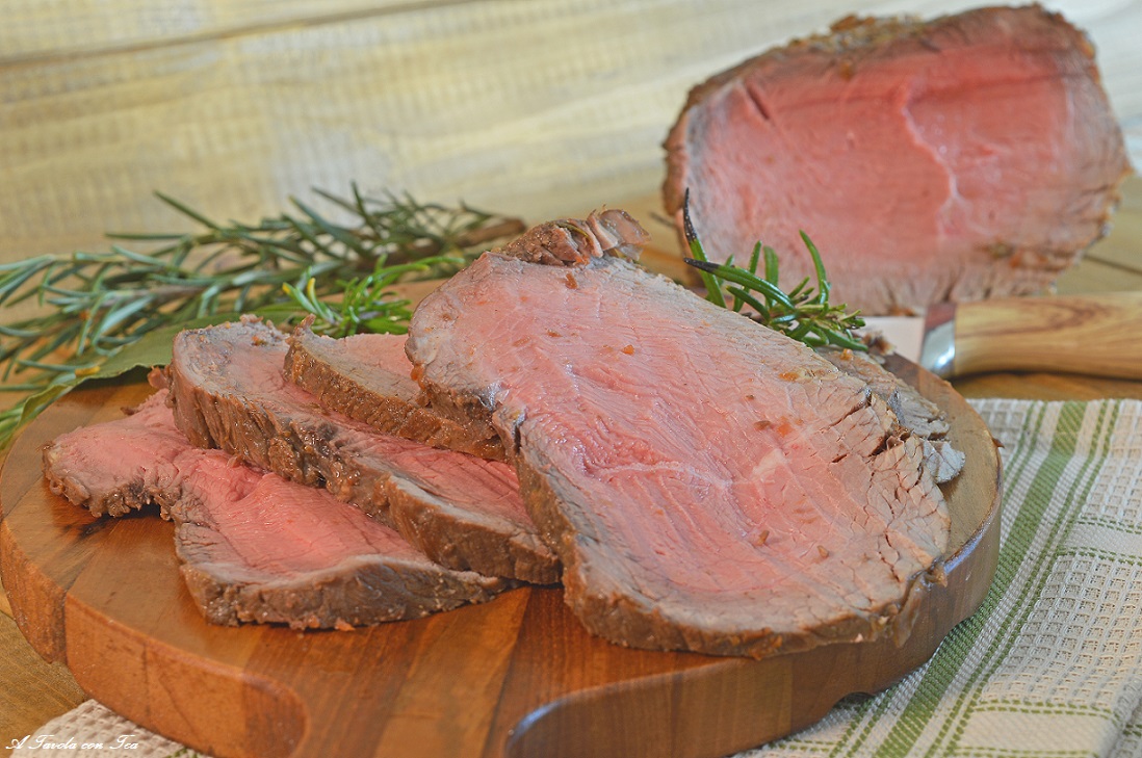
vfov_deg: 17.4
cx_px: 571
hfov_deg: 26.0
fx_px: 2471
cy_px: 379
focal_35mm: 78
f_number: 11
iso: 100
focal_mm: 52
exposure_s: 1/6
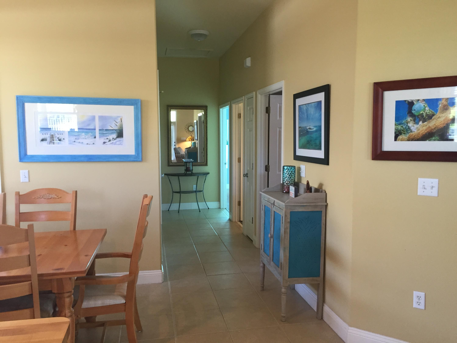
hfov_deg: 61.7
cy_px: 172
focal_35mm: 29
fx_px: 383
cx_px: 228
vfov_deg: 48.2
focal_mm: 4.15
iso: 125
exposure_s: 1/30
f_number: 2.2
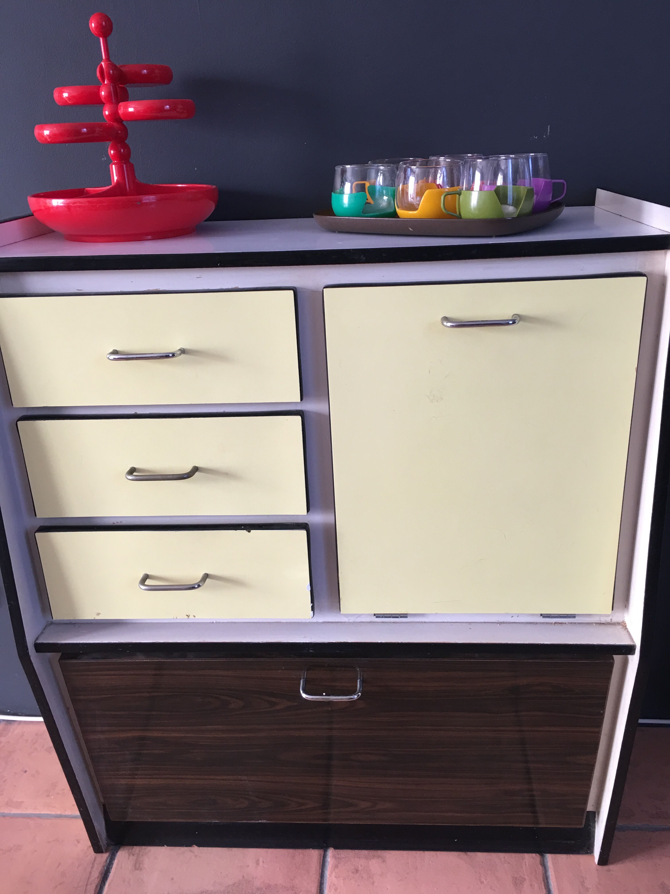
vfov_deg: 61.7
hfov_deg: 48.2
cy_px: 447
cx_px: 335
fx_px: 748
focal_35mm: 29
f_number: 2.2
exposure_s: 1/17
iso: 40
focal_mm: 4.15
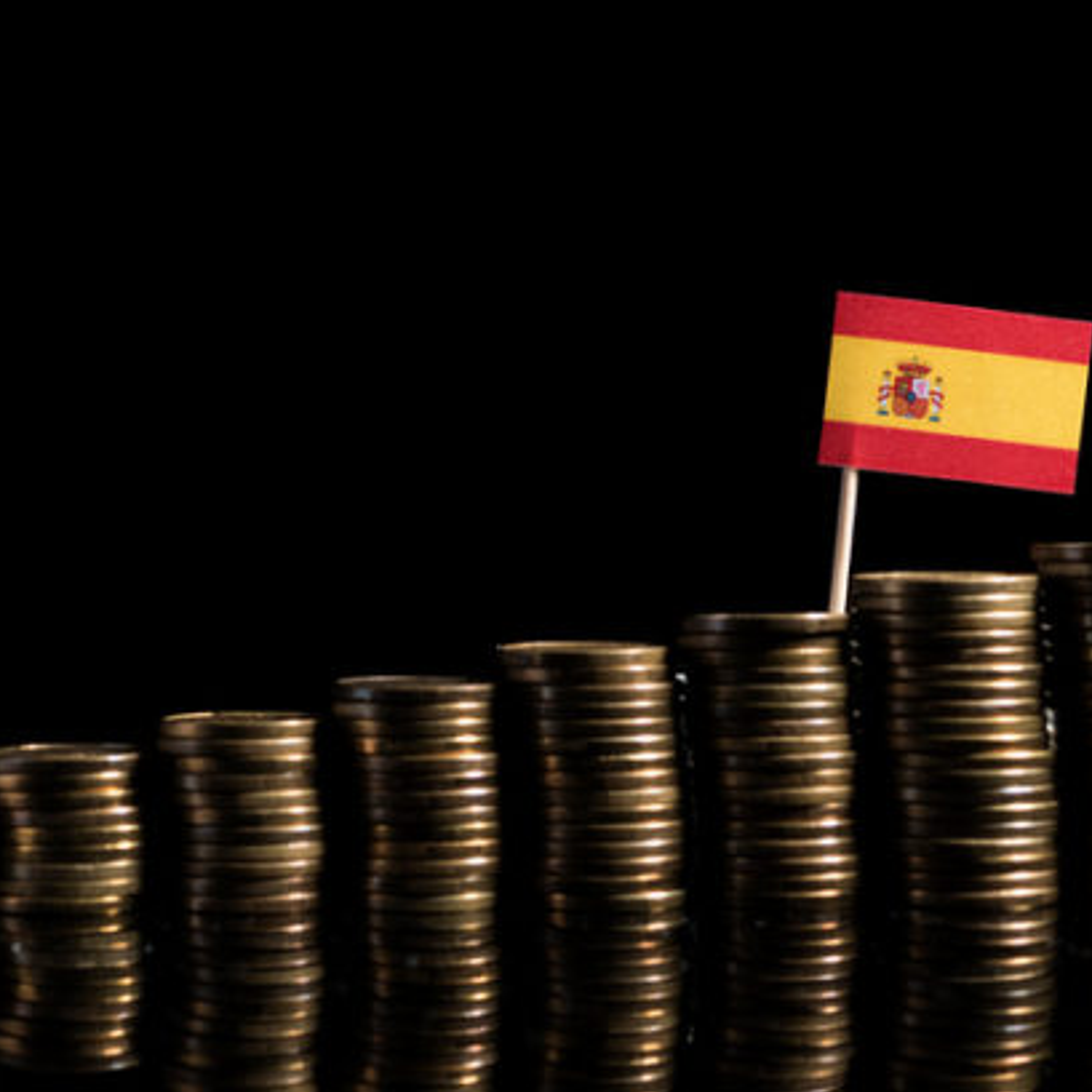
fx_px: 2391
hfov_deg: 25.7
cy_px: 555
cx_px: 445
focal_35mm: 67
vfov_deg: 25.7
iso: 125
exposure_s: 1/800
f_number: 4.5
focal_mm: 18.17
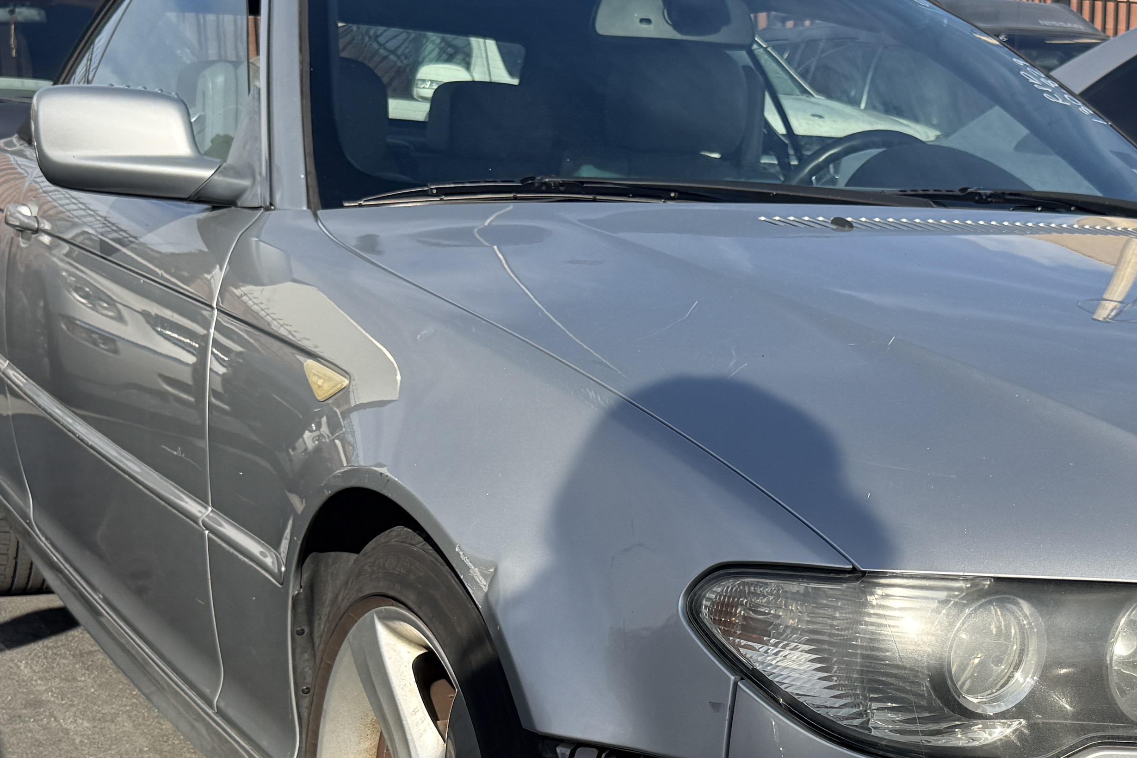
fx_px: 1832
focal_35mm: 58
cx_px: 728
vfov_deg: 23.0
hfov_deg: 34.3
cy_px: 614
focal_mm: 6.76
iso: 80
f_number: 1.78
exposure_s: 1/4405
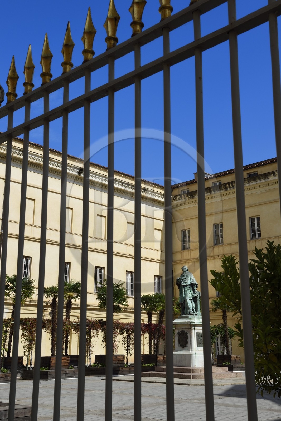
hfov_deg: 30.5
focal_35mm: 44
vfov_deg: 44.5
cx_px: 140
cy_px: 210
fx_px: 515
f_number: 16
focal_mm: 44
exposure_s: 1/250
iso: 200
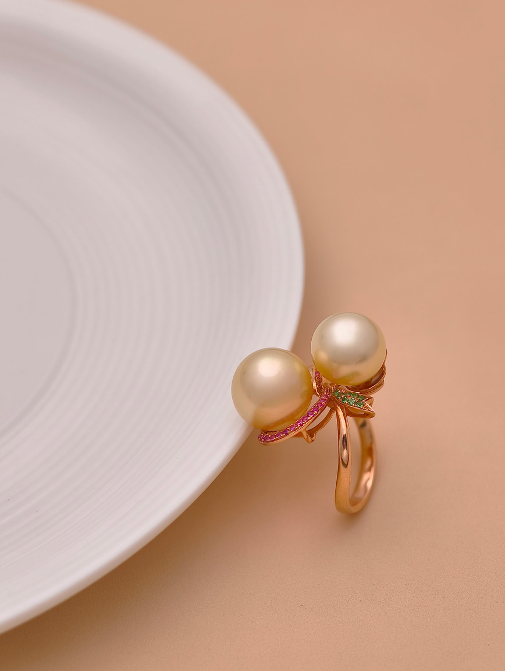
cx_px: 252
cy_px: 336
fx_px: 1902
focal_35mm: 98
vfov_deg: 20.0
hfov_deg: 15.1
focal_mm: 22.48
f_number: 2.67
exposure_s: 1/200
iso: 125
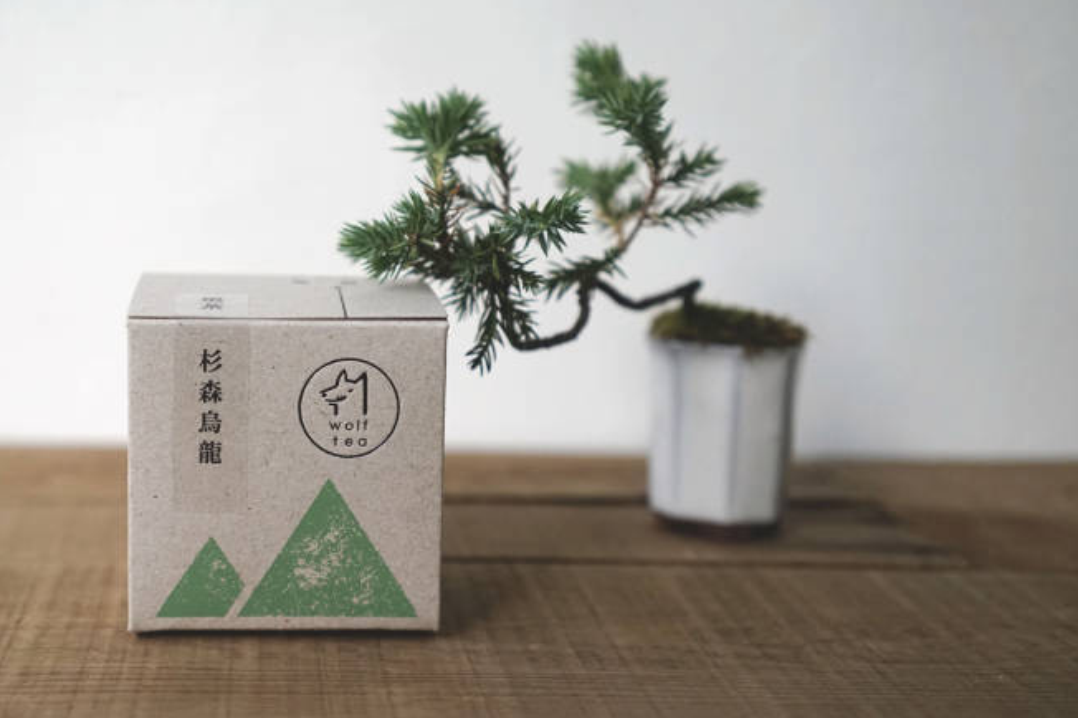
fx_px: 1646
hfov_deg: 35.6
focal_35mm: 55
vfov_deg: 24.6
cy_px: 334
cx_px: 288
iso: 1000
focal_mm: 35
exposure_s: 1/200
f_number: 3.2
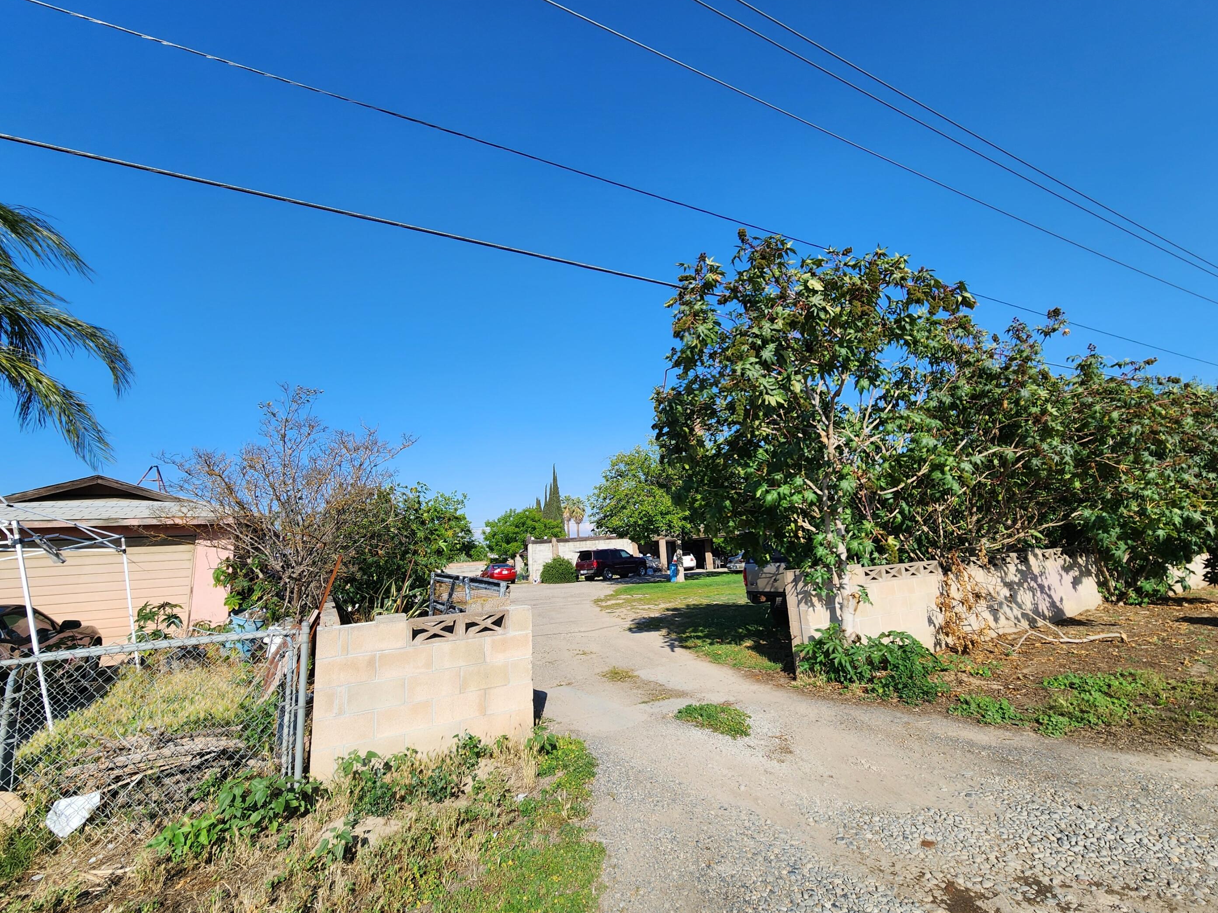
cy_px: 437
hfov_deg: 102.1
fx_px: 493
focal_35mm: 14
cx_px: 621
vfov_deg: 85.6
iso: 50
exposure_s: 1/1686
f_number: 2.2
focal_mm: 2.2
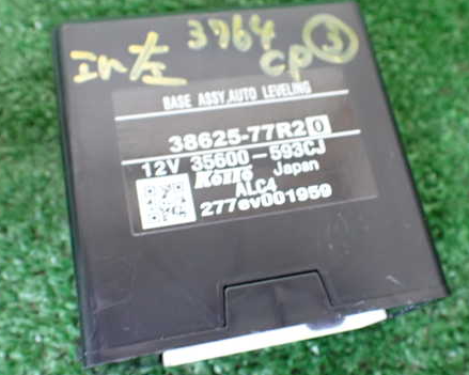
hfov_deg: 45.8
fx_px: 555
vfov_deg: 37.3
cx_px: 253
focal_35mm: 40
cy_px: 187
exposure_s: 1/30
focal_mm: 5.4
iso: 1000
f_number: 2.3
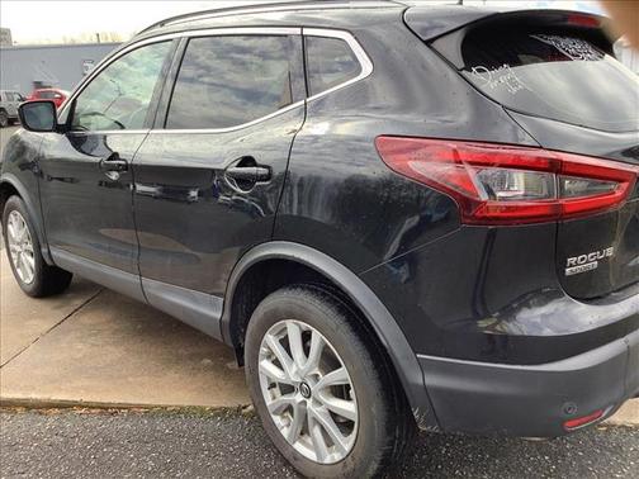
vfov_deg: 45.4
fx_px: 572
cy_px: 240
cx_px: 320
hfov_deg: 58.4
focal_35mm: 31
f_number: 2.4
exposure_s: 1/191
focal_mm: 3.3
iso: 25
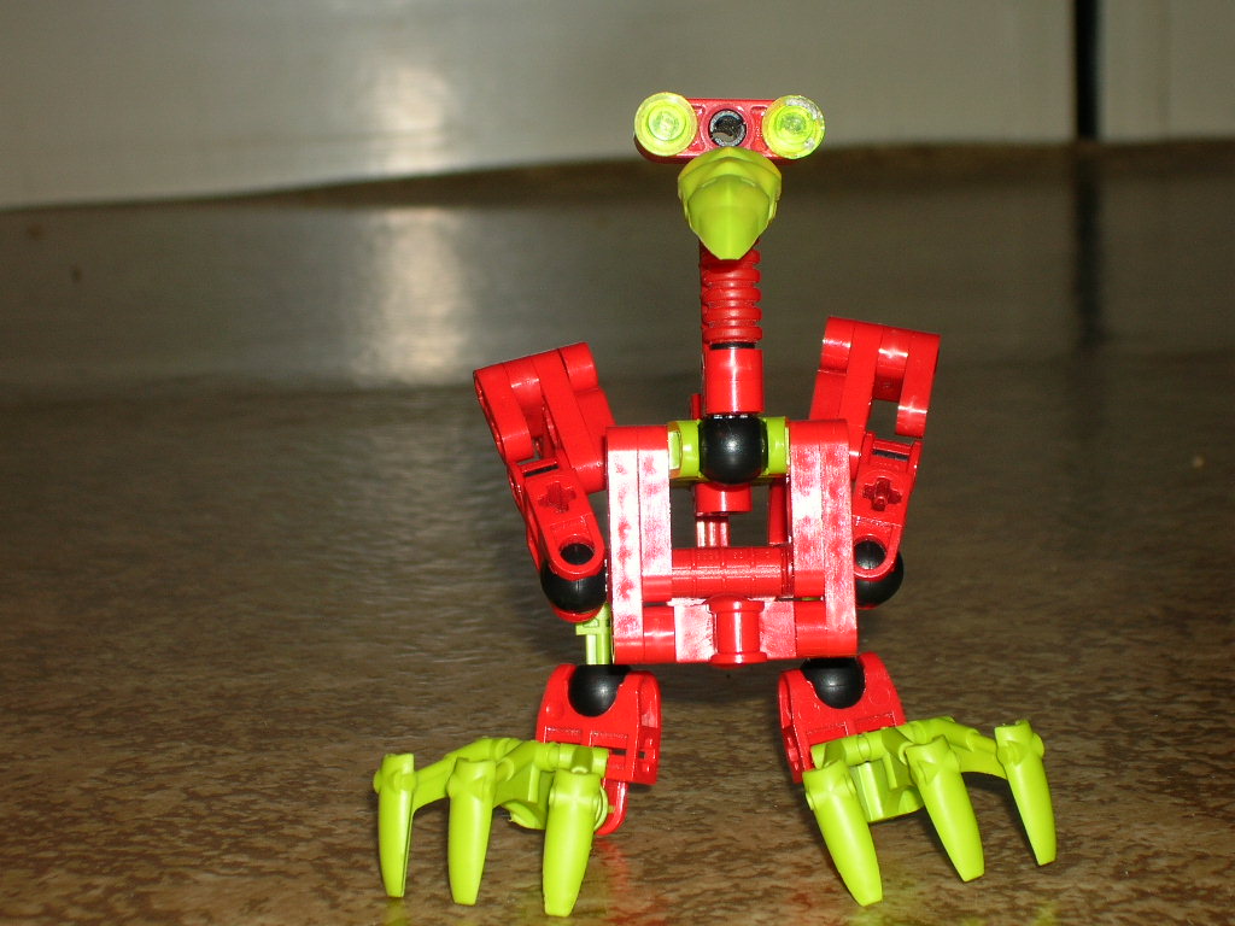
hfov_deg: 18.7
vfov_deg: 14.1
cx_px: 618
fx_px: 3746
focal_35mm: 105
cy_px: 463
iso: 50
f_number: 4.9
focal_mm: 17.4
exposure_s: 1/60.1
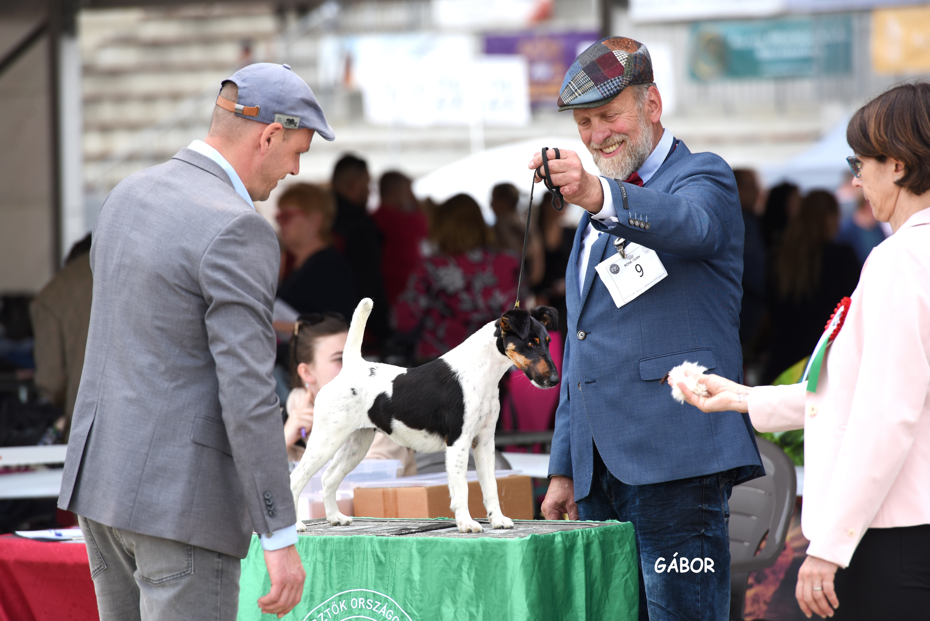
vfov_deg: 6.9
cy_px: 310
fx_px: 5168
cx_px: 465
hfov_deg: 10.3
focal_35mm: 200
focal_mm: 200
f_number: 5
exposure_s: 1/400
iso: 200
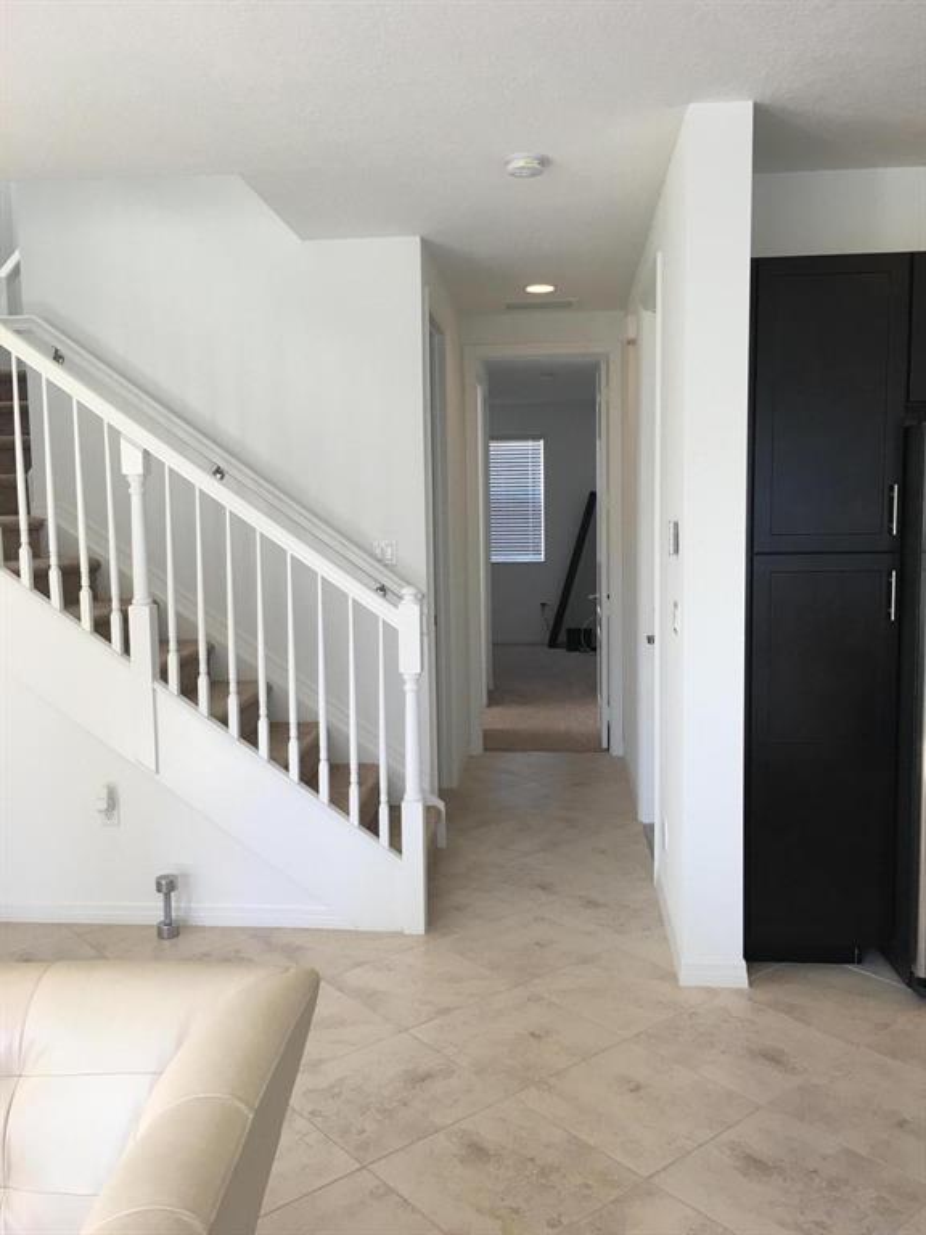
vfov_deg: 61.7
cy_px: 618
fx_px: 1034
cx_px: 463
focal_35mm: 29
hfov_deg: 48.2
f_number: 2.2
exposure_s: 1/15
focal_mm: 4.15
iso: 25
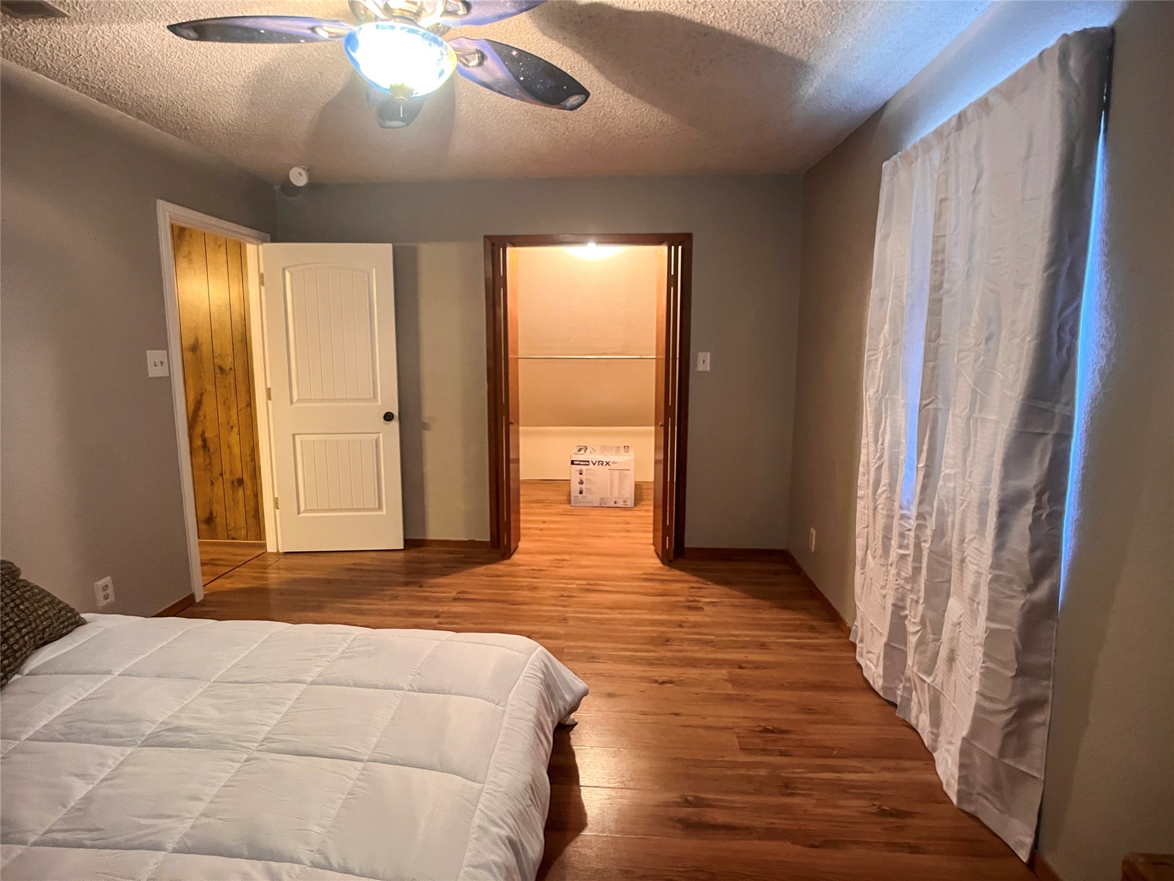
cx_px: 587
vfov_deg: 53.1
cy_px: 440
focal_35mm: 26
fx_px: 882
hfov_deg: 67.3
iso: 500
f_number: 1.5
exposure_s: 1/40
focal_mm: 5.7
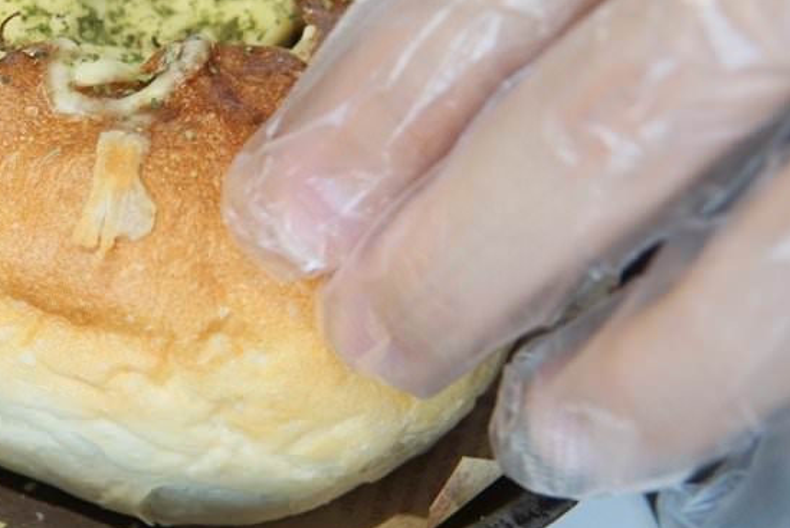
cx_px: 88
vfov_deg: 16.6
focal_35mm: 82
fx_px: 1801
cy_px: 153
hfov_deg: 24.1
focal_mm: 30
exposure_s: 1/60
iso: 320
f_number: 4
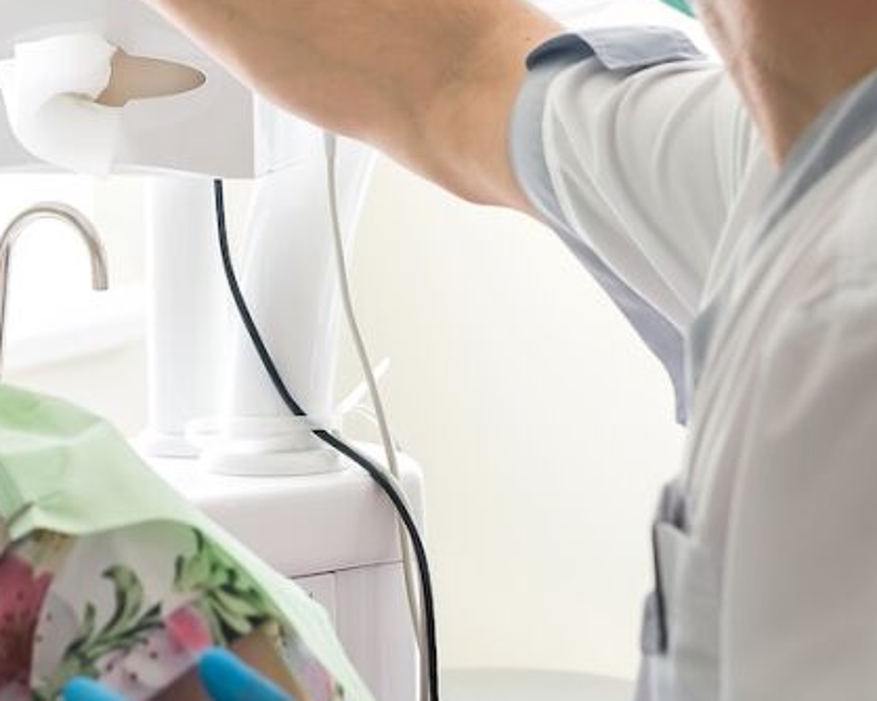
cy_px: -88
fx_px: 5137
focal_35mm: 198
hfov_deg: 9.7
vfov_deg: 7.7
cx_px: -76
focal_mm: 50
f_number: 4
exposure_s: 1/100
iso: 400
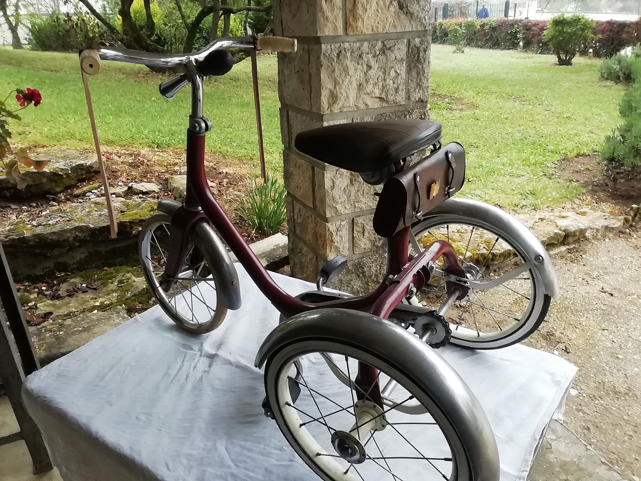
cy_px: 240
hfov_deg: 65.3
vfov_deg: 51.4
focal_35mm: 27
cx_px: 320
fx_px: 500
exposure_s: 1/176
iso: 100
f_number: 2.4
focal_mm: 2.25
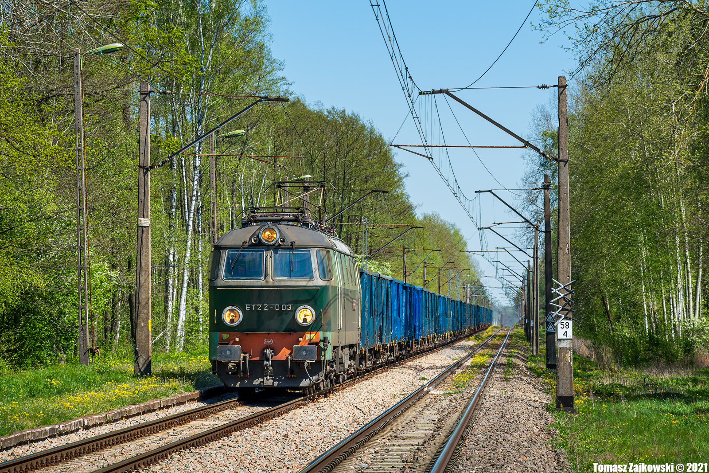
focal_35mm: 195
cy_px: 236
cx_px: 354
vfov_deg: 7.0
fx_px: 3840
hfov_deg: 10.5
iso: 100
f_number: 8
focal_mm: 130
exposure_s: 1/400
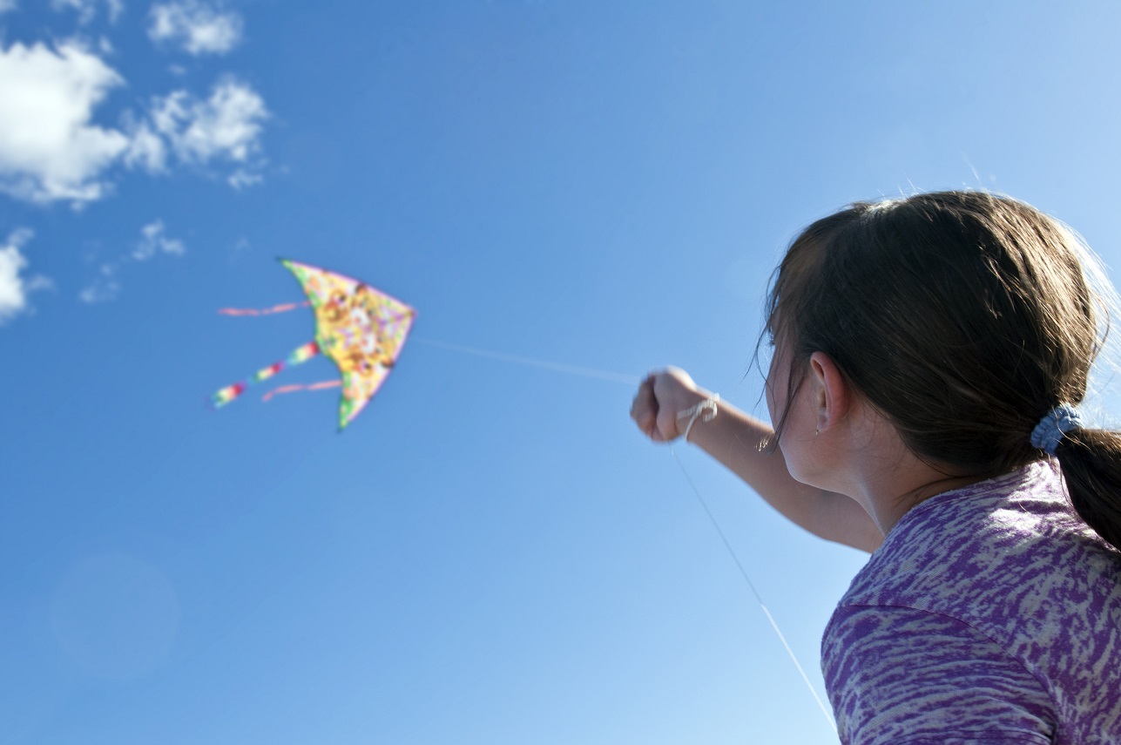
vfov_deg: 36.8
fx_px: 1120
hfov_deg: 53.2
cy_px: 372
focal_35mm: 36
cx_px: 560
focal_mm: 24
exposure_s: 1/250
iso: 200
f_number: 11
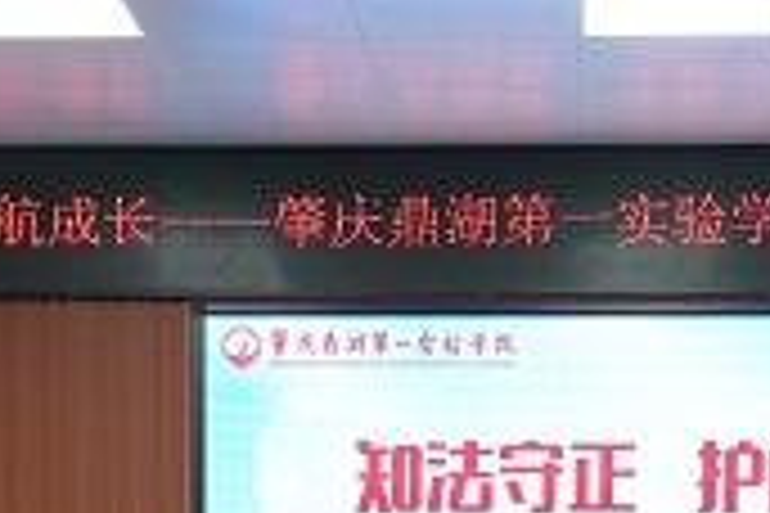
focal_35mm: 123
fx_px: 2631
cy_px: 896
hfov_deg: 16.6
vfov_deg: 10.5
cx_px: 486
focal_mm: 35
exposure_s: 1/200
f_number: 4
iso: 1000
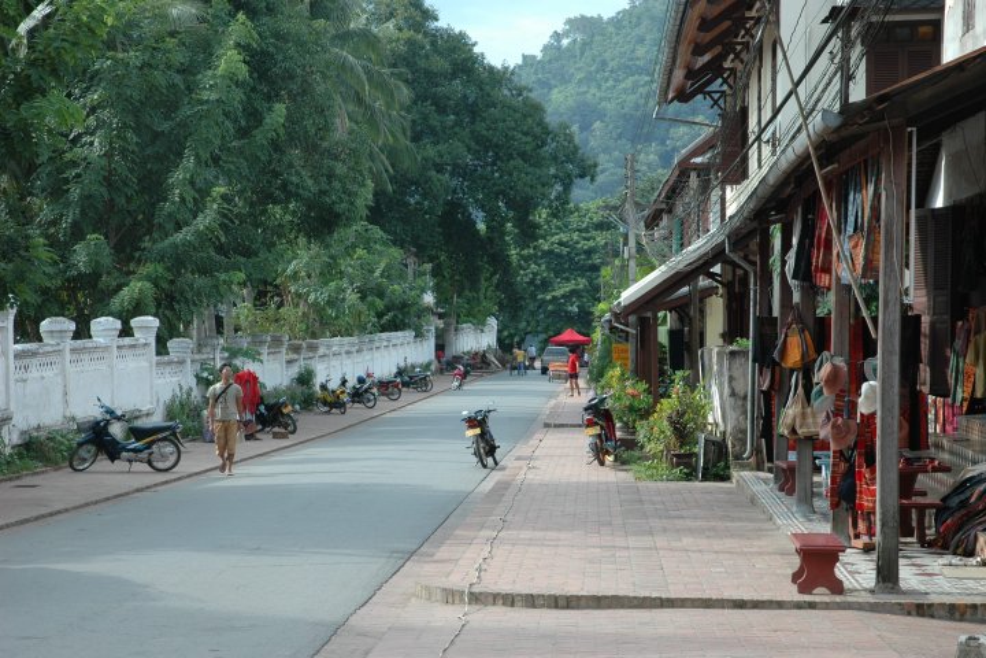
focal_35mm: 78
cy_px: 329
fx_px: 2136
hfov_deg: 26.0
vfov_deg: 17.5
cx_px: 493
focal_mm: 52
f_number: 7.1
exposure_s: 1/200
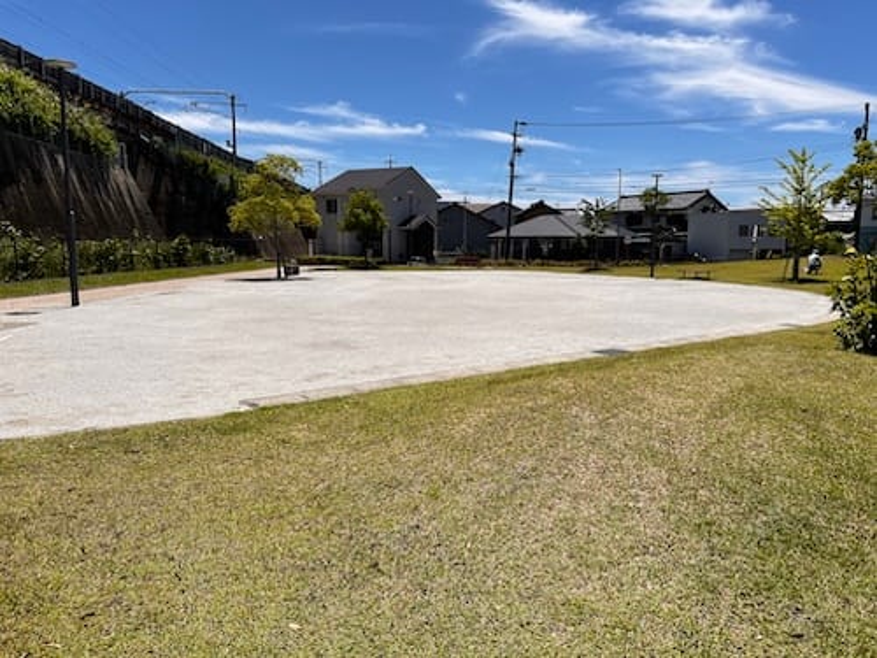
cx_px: 438
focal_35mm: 26
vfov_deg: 53.1
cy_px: 329
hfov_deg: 67.3
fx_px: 659
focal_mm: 5.7
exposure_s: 1/6211
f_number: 1.5
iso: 50
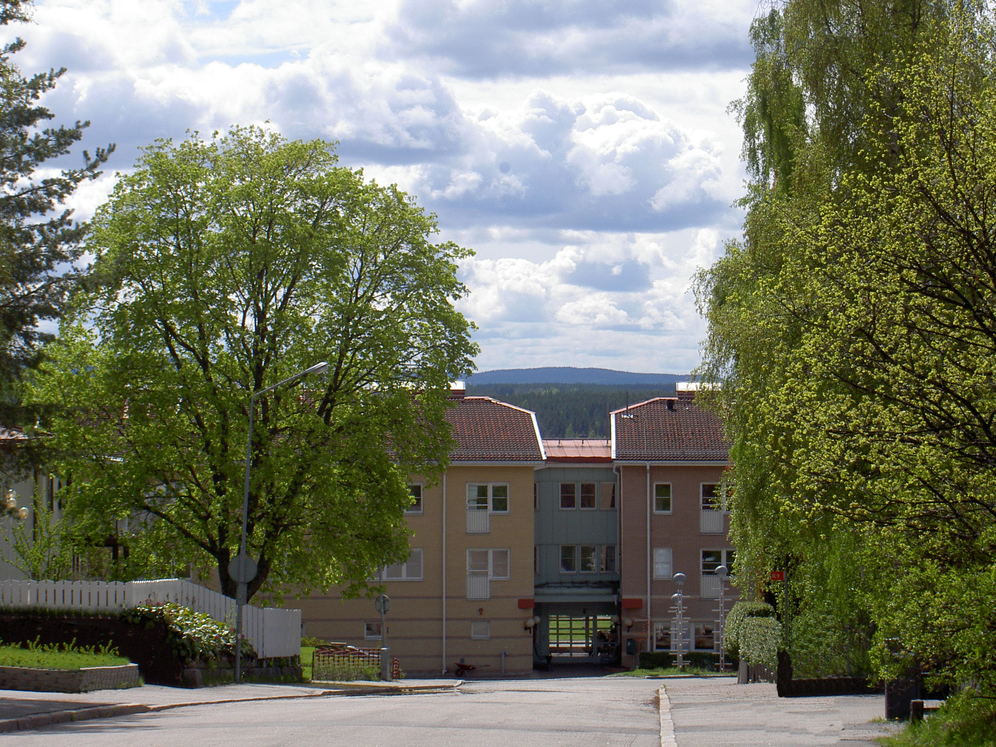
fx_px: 3338
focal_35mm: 116
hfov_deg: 17.0
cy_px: 374
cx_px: 498
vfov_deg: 12.8
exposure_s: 1/200
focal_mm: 24
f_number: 8.3
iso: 100
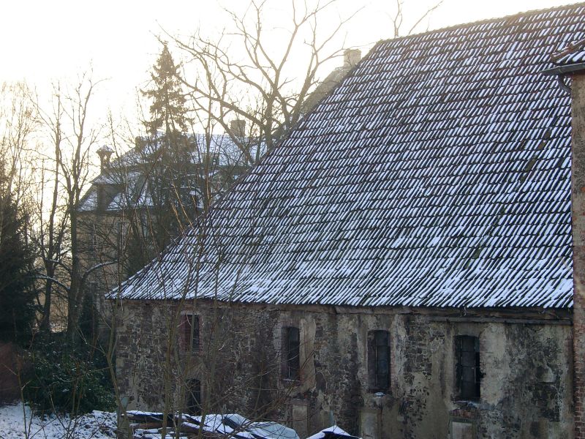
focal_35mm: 97
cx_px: 292
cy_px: 220
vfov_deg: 15.2
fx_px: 1639
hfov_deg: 20.2
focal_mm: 20.05
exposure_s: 1/124
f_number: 4
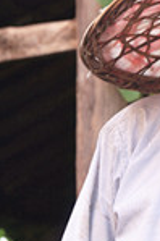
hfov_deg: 5.3
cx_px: 294
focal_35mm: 255
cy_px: 165
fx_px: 1704
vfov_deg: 8.1
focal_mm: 46
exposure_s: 1/25
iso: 100
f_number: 5
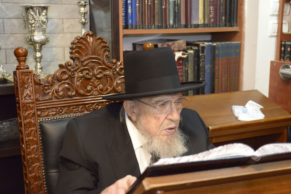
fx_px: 428
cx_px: 140
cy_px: 100
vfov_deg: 25.5
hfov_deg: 37.5
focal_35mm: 53
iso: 5000
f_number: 4
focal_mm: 48
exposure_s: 1/160
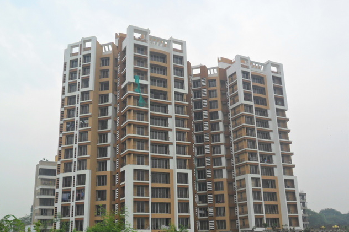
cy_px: 130
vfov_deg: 34.2
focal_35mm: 39
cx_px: 173
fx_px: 378
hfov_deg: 49.6
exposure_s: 1/750
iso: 100
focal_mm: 6.6
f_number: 4
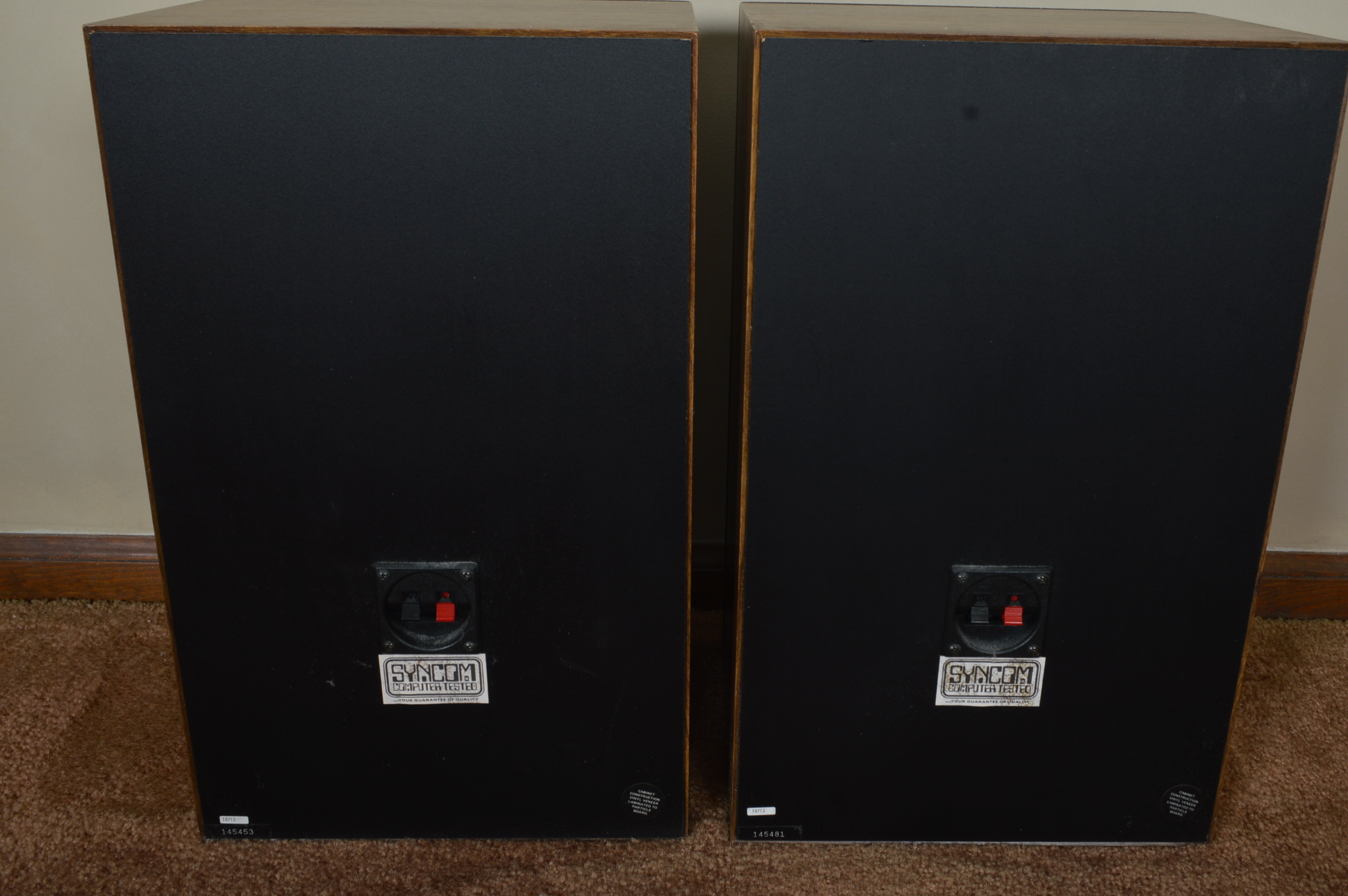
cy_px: 411
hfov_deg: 53.2
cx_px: 707
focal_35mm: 36
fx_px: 1347
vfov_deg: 36.8
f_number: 11
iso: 100
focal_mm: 22
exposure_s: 1/200
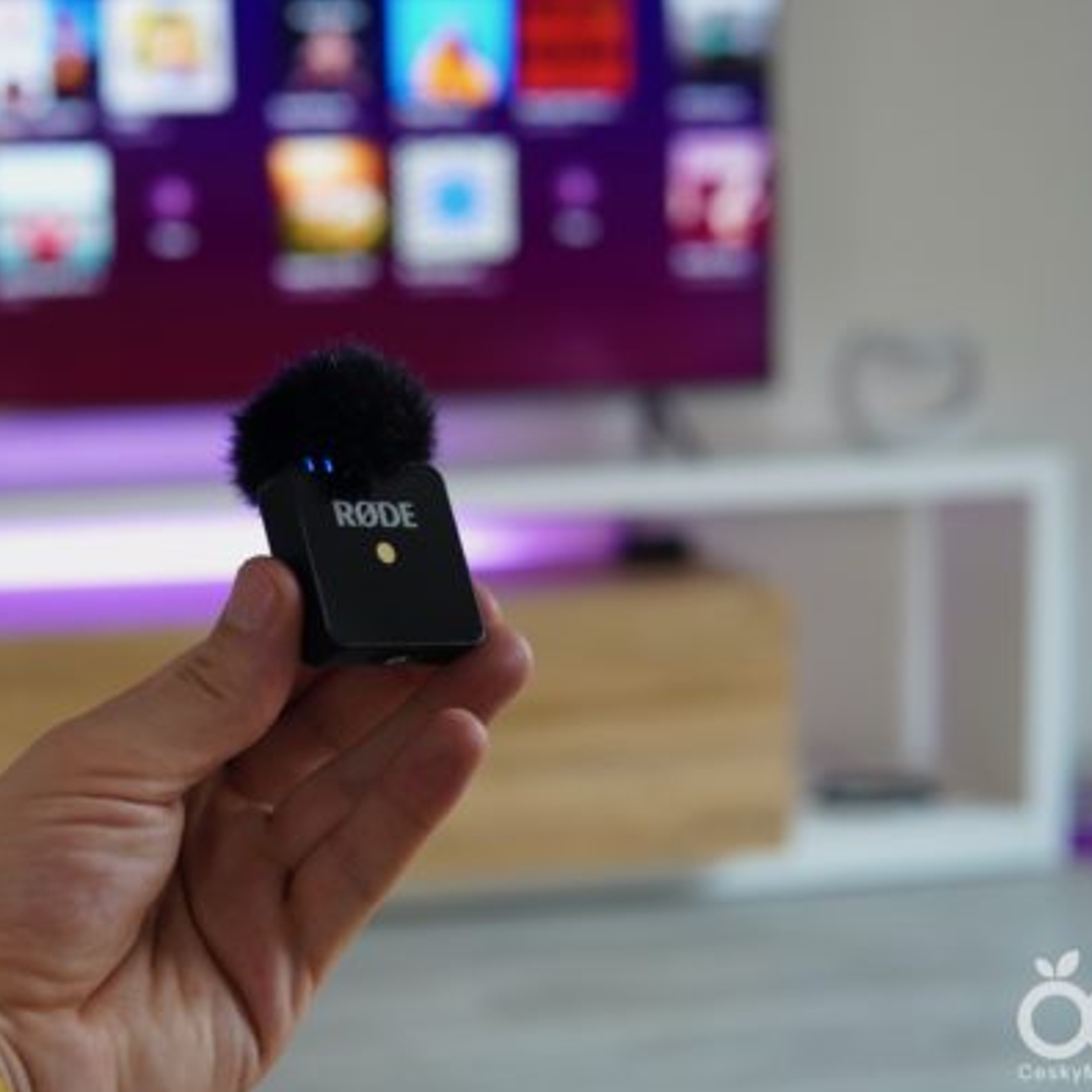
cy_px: 549
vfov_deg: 29.6
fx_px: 2070
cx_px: 372
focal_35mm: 58
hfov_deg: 29.4
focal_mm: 30
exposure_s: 1/50
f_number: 3.2
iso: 250
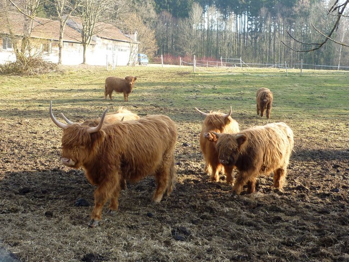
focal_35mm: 55
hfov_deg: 34.9
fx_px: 555
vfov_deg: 26.6
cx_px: 174
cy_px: 131
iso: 80
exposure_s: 1/160
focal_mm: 6.4
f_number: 3
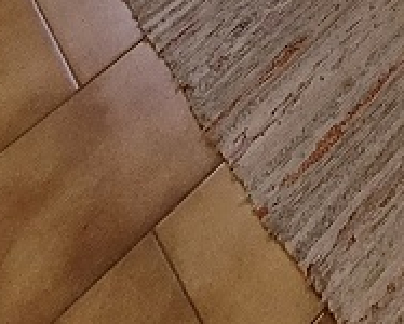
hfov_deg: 20.6
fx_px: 910
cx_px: 637
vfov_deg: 10.3
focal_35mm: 76
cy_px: -747
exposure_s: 1/50
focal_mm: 1.74
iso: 160
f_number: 2.2
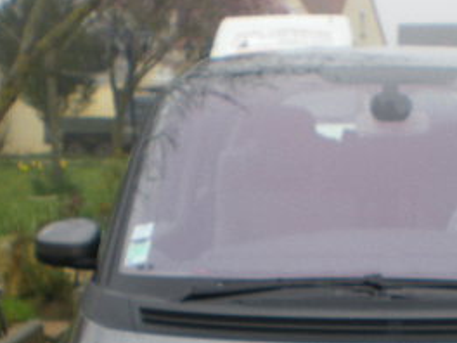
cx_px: 377
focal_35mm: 92
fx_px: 1215
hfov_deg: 21.0
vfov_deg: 15.7
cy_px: 355
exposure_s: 1/134
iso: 64
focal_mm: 6.3
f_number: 4.6
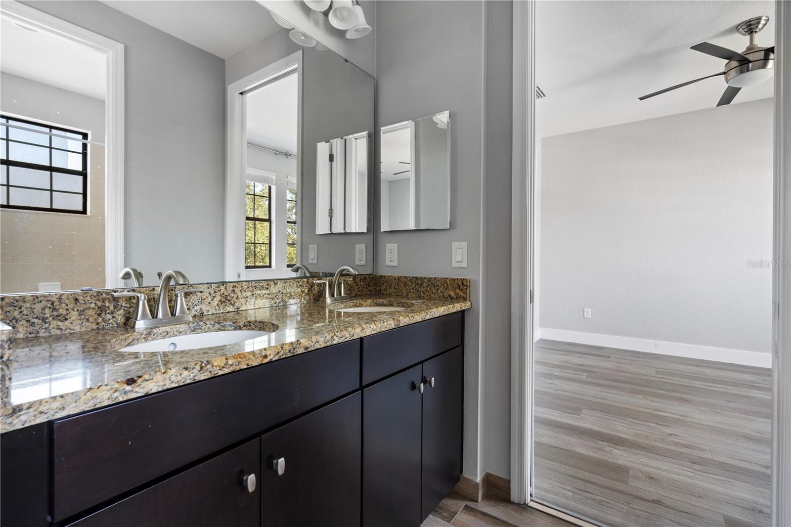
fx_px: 351
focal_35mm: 16
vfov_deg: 73.7
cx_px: 396
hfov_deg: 96.7
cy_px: 264
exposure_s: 1/5
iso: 400
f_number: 9
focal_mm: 16
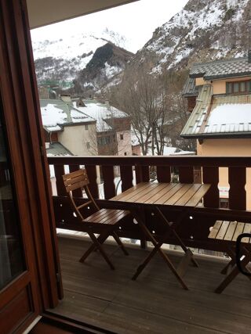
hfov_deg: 48.2
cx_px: 126
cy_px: 167
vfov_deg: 61.7
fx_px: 281
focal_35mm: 29
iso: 25
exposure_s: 1/481
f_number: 2.2
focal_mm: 4.15
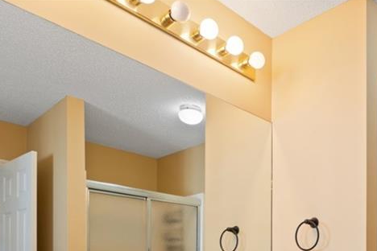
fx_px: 387
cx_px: 296
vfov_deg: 32.1
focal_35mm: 37
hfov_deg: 49.2
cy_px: 270
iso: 320
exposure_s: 1/5
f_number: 8
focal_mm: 16.9
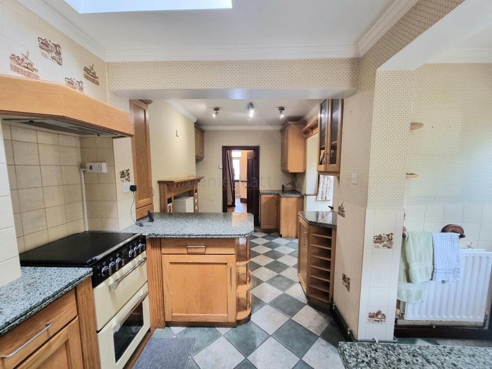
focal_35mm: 13
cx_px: 246
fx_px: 185
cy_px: 184
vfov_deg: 89.9
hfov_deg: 106.2
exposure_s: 1/50
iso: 250
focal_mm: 2.2
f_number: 2.2
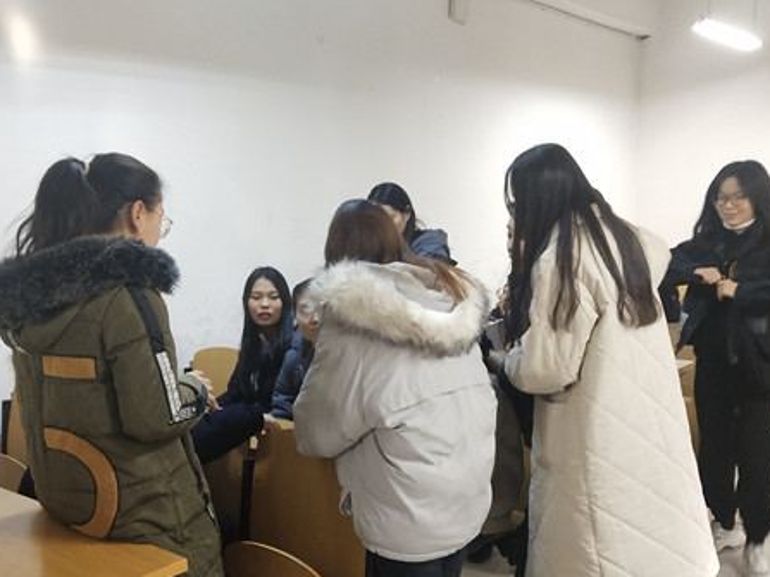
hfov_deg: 43.9
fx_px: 956
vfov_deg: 33.4
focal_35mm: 43
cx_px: 379
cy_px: 357
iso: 404
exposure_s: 1/50
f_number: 1.8
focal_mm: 3.95
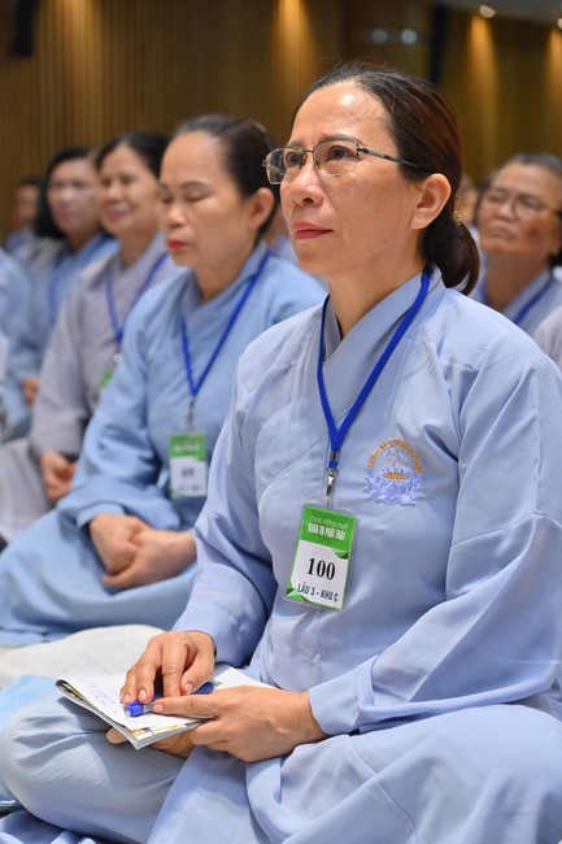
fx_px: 1991
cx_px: 281
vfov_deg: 23.9
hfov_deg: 16.1
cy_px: 422
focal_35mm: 85
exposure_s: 1/200
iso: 1250
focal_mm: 85
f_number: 5
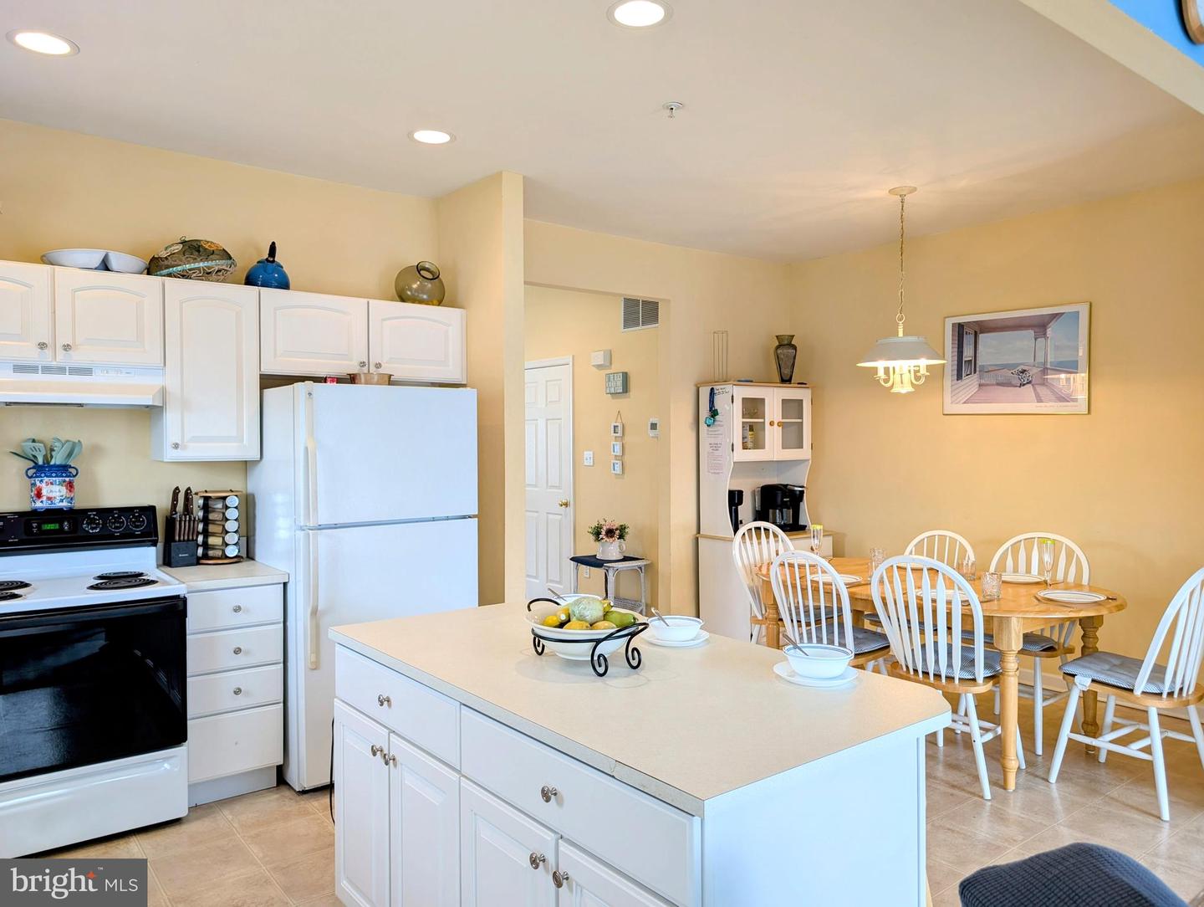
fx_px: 836
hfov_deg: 71.5
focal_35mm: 24
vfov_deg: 56.9
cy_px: 454
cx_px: 602
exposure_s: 1/60
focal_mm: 6.9
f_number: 1.68
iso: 50
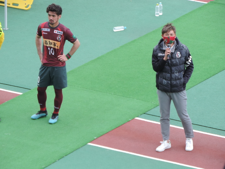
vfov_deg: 4.6
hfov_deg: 6.1
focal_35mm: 325
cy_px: 84
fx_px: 2112
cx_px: 112
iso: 360
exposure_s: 1/200
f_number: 4.8
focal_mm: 57.9
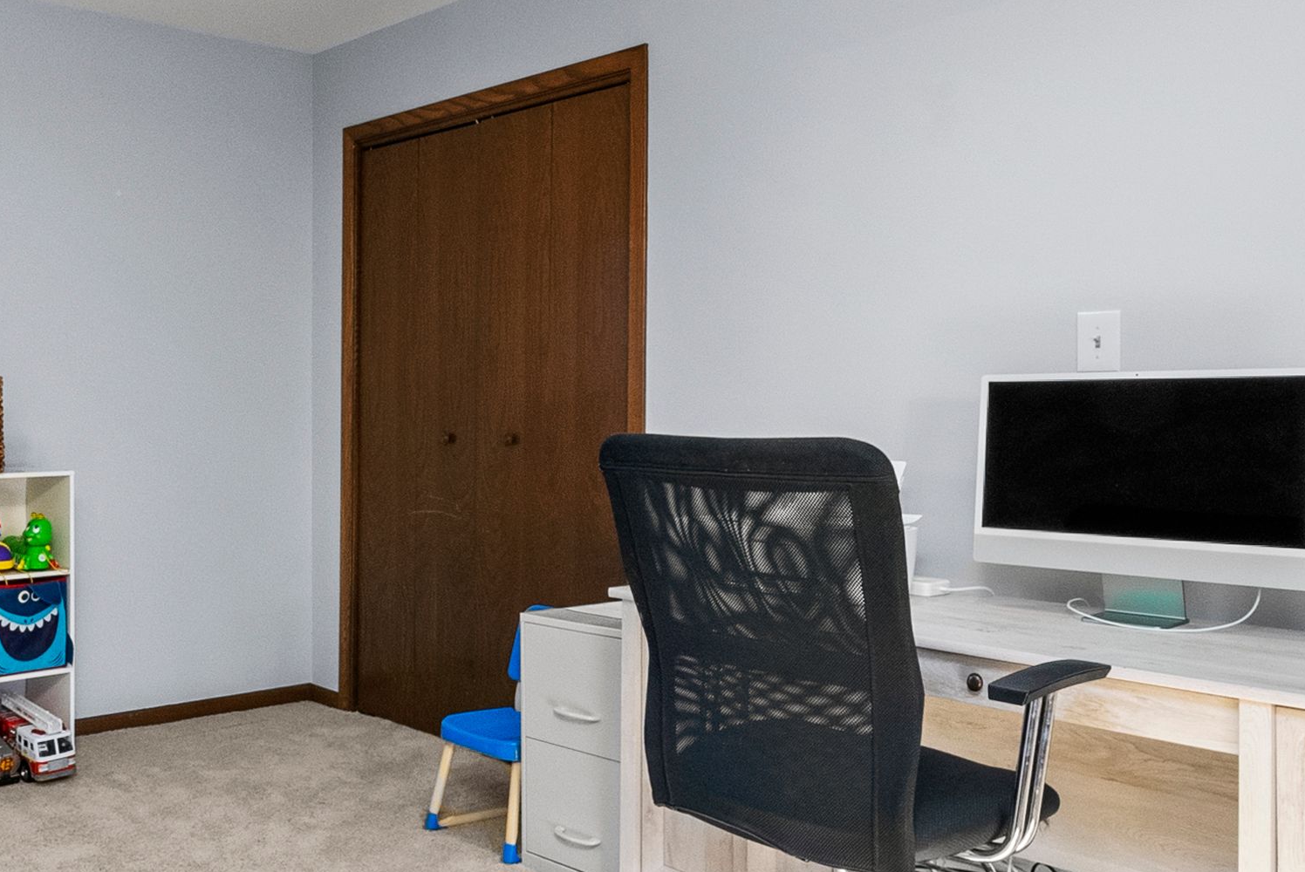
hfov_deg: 52.1
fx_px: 1233
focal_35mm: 34
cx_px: 254
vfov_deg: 38.9
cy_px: 408
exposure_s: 1/10
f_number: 13
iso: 2000
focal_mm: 12
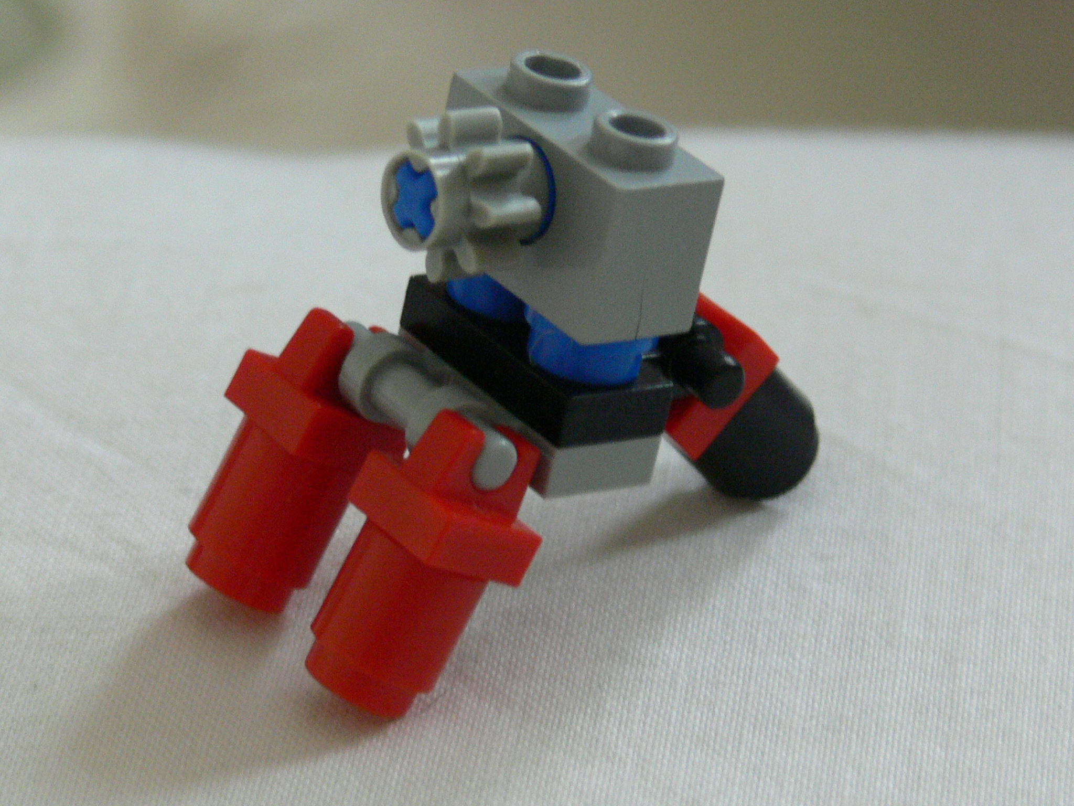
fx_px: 5461
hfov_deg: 11.2
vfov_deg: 8.4
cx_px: 537
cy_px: 403
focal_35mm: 176
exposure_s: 1/15
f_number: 3.6
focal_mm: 23.4
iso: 200
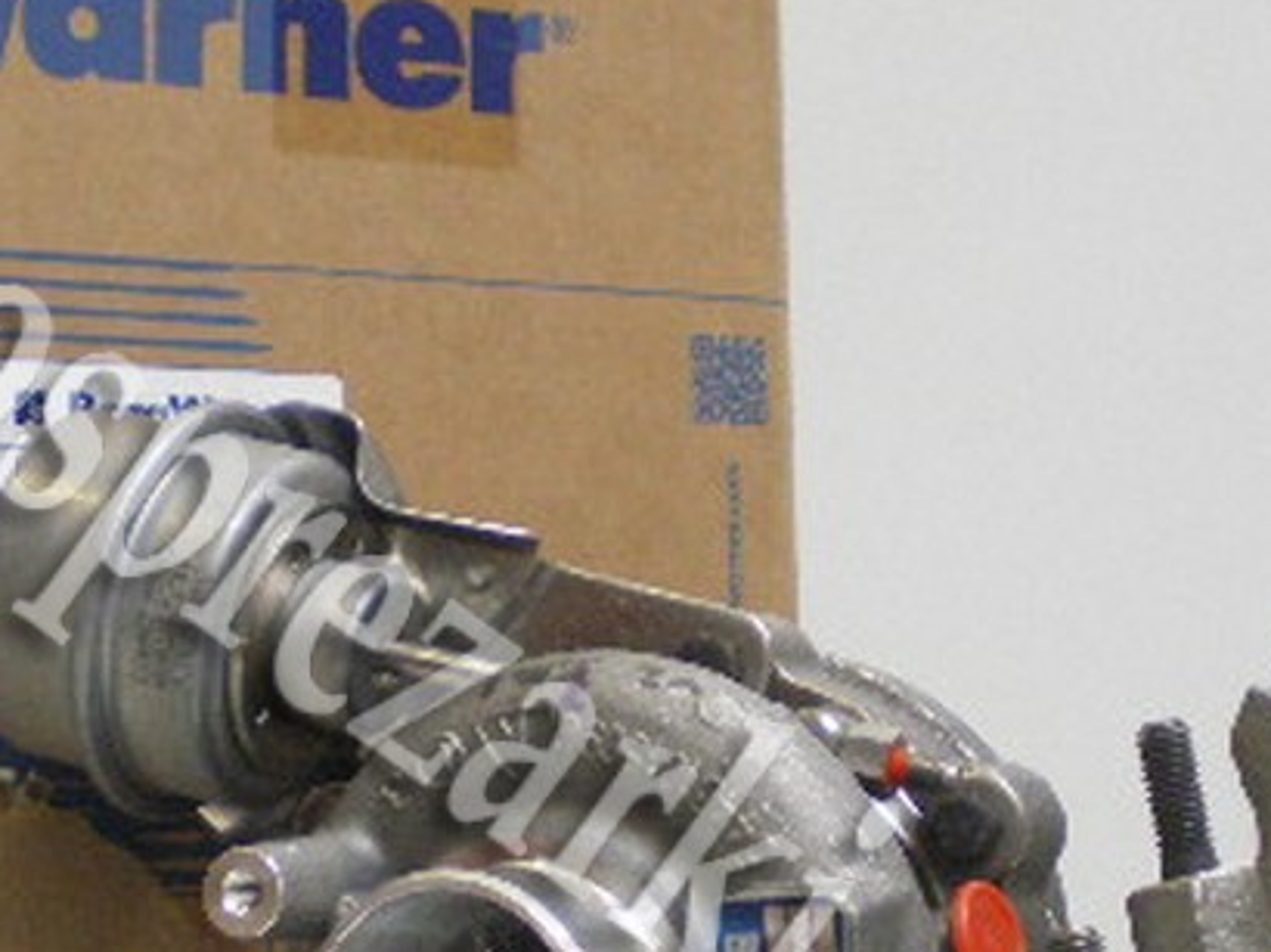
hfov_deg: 20.6
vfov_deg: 15.5
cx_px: 471
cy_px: 698
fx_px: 3486
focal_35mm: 95
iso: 400
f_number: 3.1
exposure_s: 1/13
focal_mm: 6.3
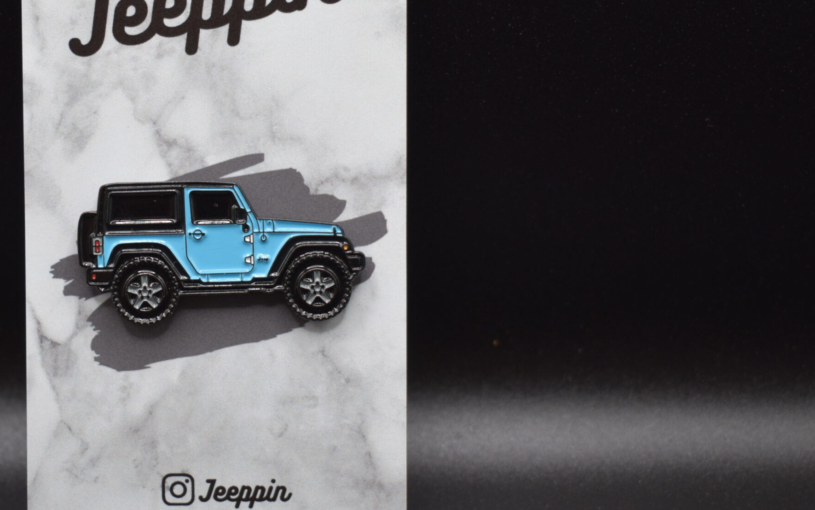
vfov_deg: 15.5
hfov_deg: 24.5
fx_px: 1866
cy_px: 223
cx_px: 237
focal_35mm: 84
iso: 320
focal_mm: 38
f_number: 4.8
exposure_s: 1/125
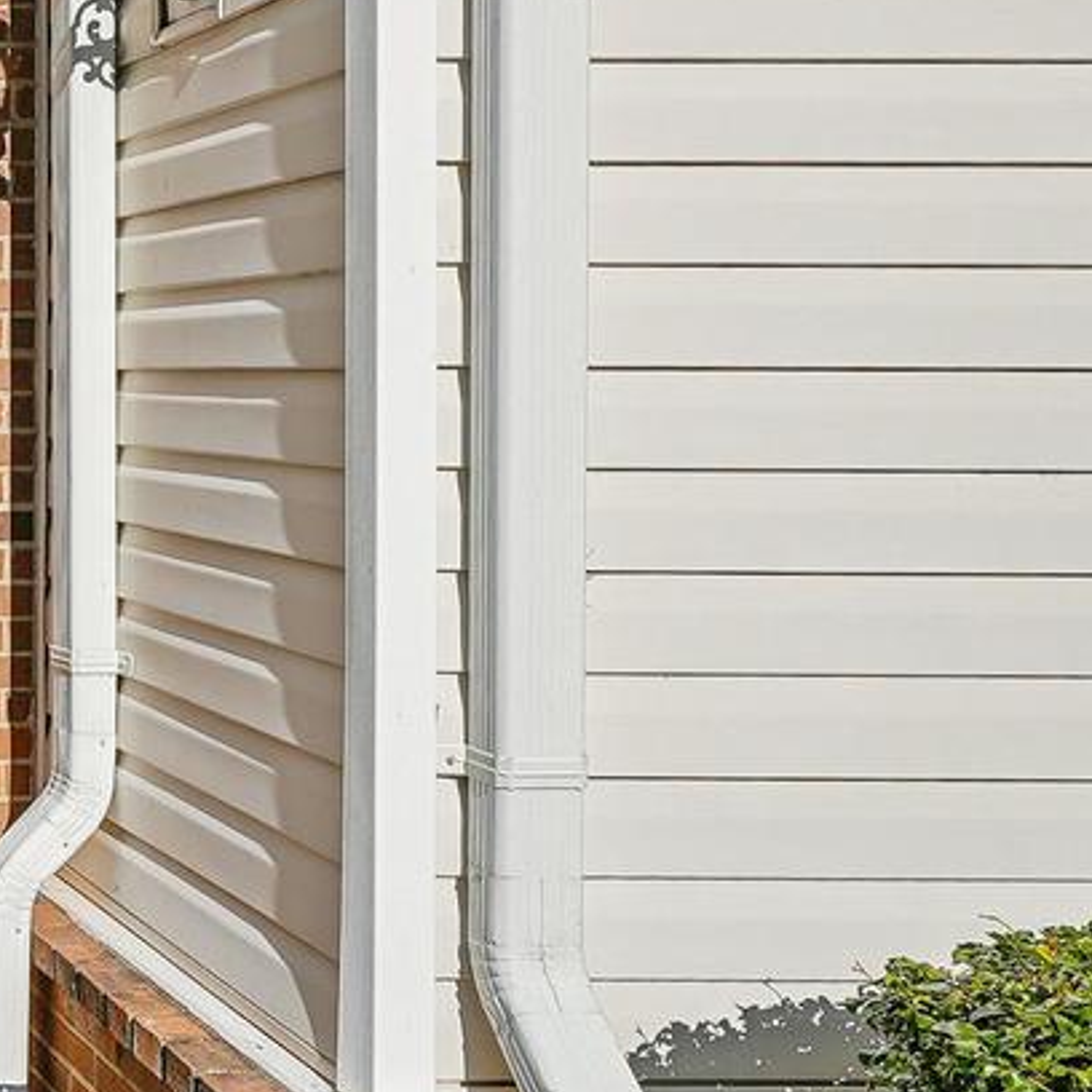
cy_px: 264
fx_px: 1767
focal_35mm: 50
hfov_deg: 24.3
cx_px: -656
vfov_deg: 33.6
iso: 80
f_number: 4.5
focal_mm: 16.5
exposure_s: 1/400
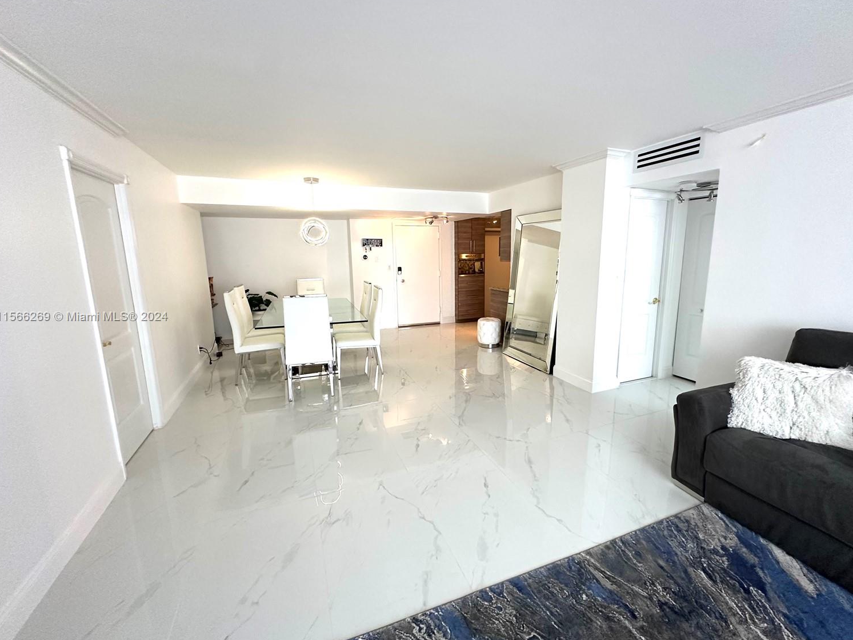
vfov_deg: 81.8
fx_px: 370
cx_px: 442
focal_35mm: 15
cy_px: 317
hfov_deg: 98.1
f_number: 2.2
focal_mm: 2.22
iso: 250
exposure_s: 1/120
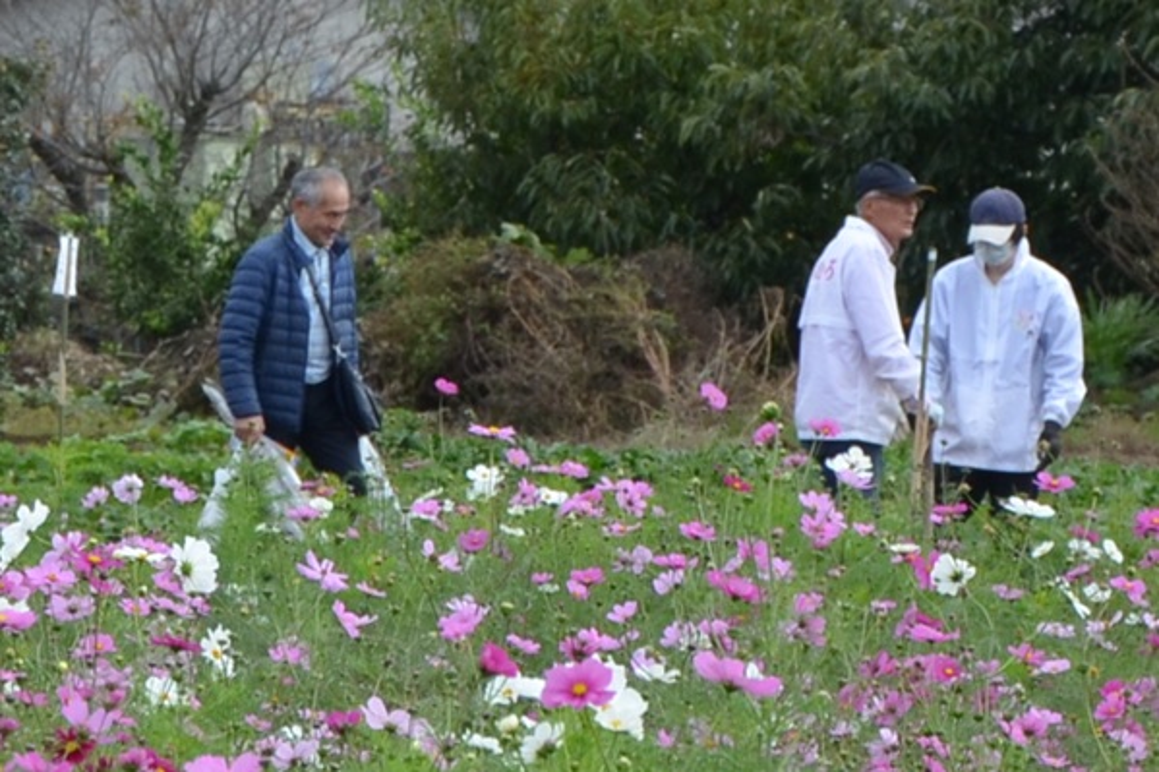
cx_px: 580
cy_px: 386
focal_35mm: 105
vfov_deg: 13.0
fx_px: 3379
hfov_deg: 19.5
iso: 200
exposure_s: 1/250
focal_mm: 70
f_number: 8
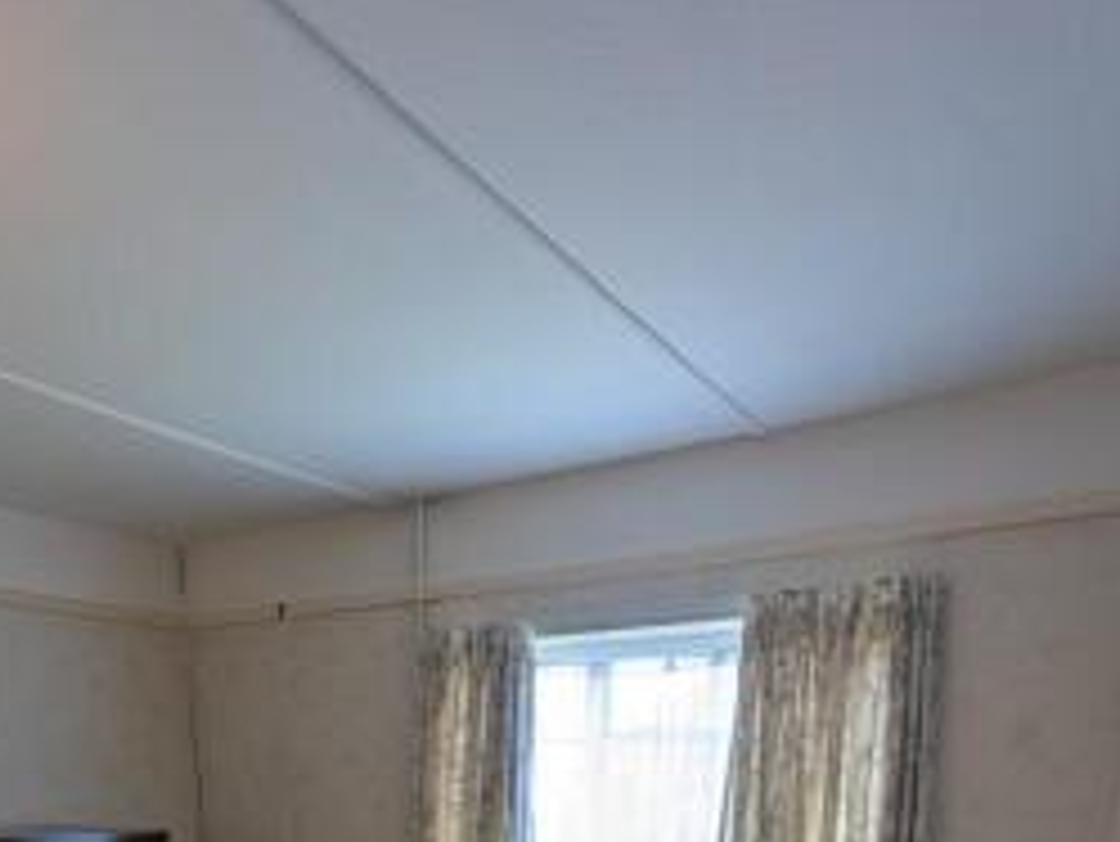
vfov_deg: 39.0
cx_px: 414
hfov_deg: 62.5
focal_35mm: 28
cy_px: 966
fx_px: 906
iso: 70
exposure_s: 1/77.8
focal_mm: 2.02
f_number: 1.7
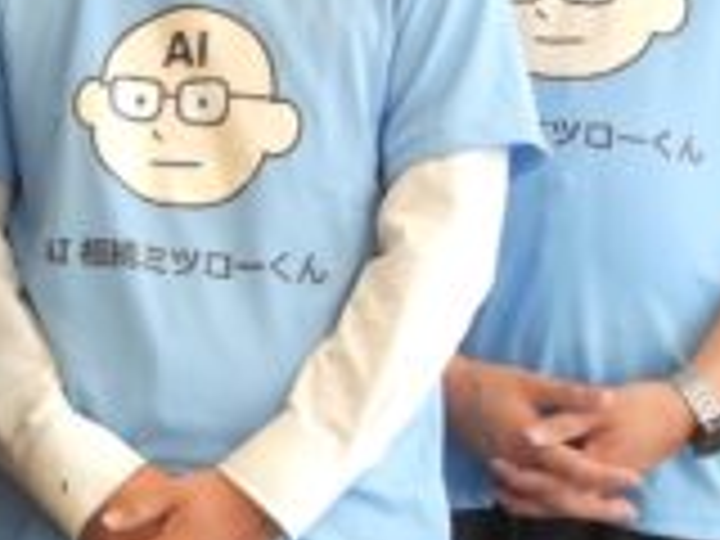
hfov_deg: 12.2
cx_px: -472
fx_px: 3162
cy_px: -126
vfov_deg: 9.6
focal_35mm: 152
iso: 160
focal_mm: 6.2
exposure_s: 1/30
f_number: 3.2
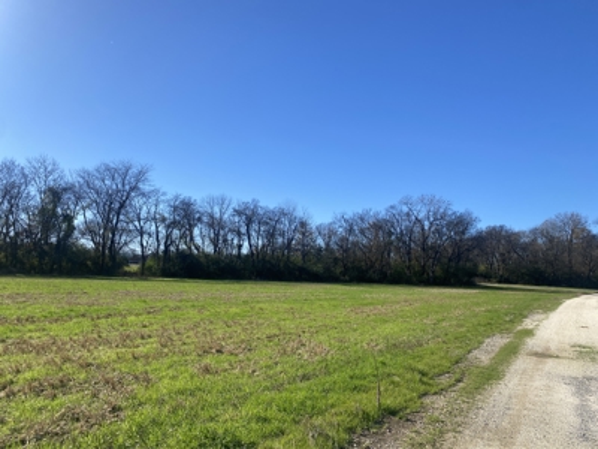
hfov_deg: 67.3
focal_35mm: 26
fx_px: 449
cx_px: 299
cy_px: 224
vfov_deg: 53.1
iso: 32
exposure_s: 1/2755
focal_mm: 4.25
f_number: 1.8
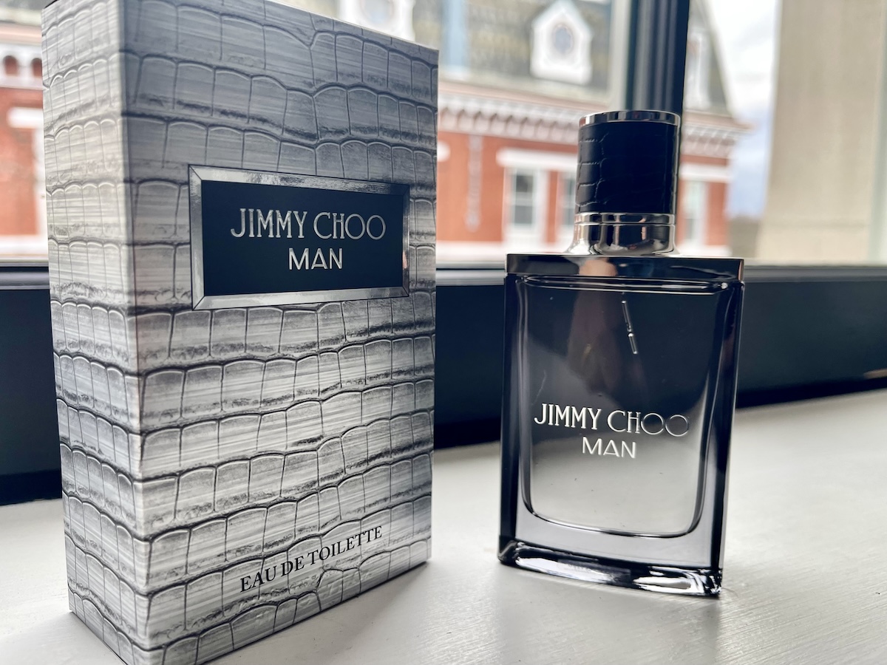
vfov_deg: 54.9
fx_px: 641
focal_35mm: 25
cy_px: 332
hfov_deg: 69.4
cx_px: 444
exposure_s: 1/121
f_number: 1.6
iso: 100
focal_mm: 5.1
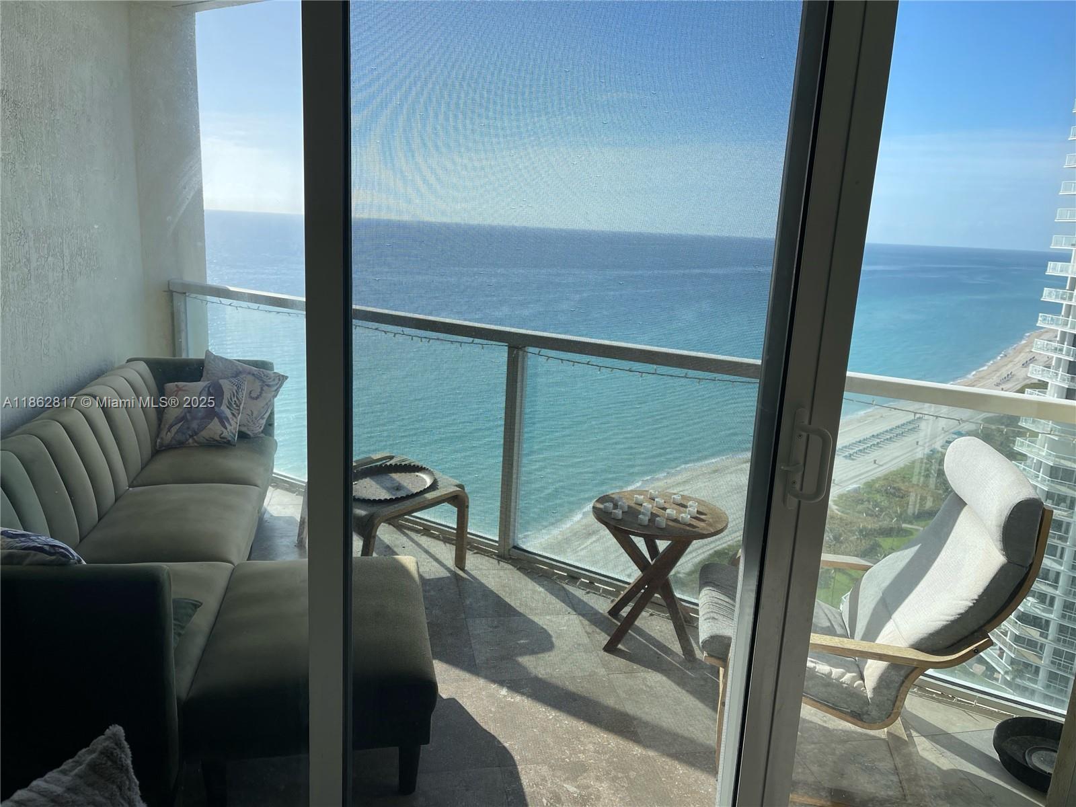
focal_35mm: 25
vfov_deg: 54.9
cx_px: 538
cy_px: 404
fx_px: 777
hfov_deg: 69.4
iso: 32
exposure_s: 1/1439
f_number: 1.6
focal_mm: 5.1
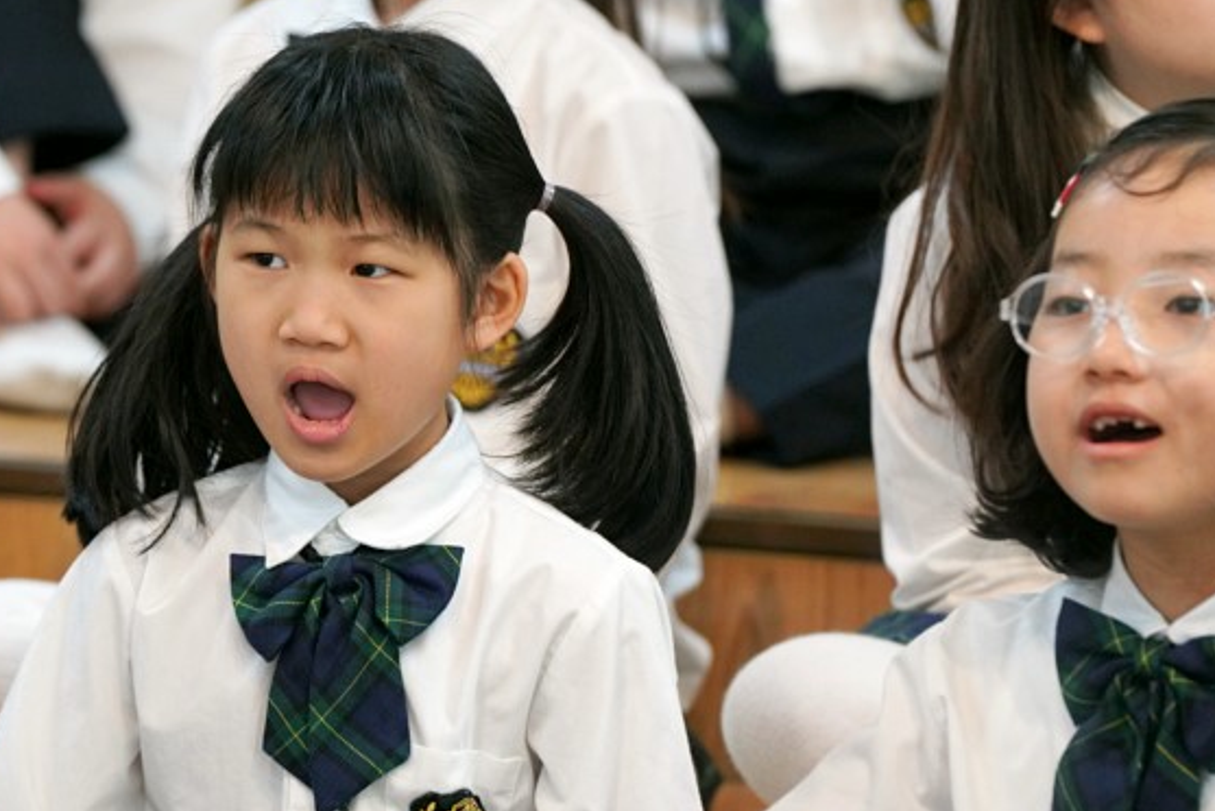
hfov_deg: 6.4
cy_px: 565
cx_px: 360
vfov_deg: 4.3
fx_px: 10906
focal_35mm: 323
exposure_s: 1/250
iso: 2500
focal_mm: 200
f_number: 4
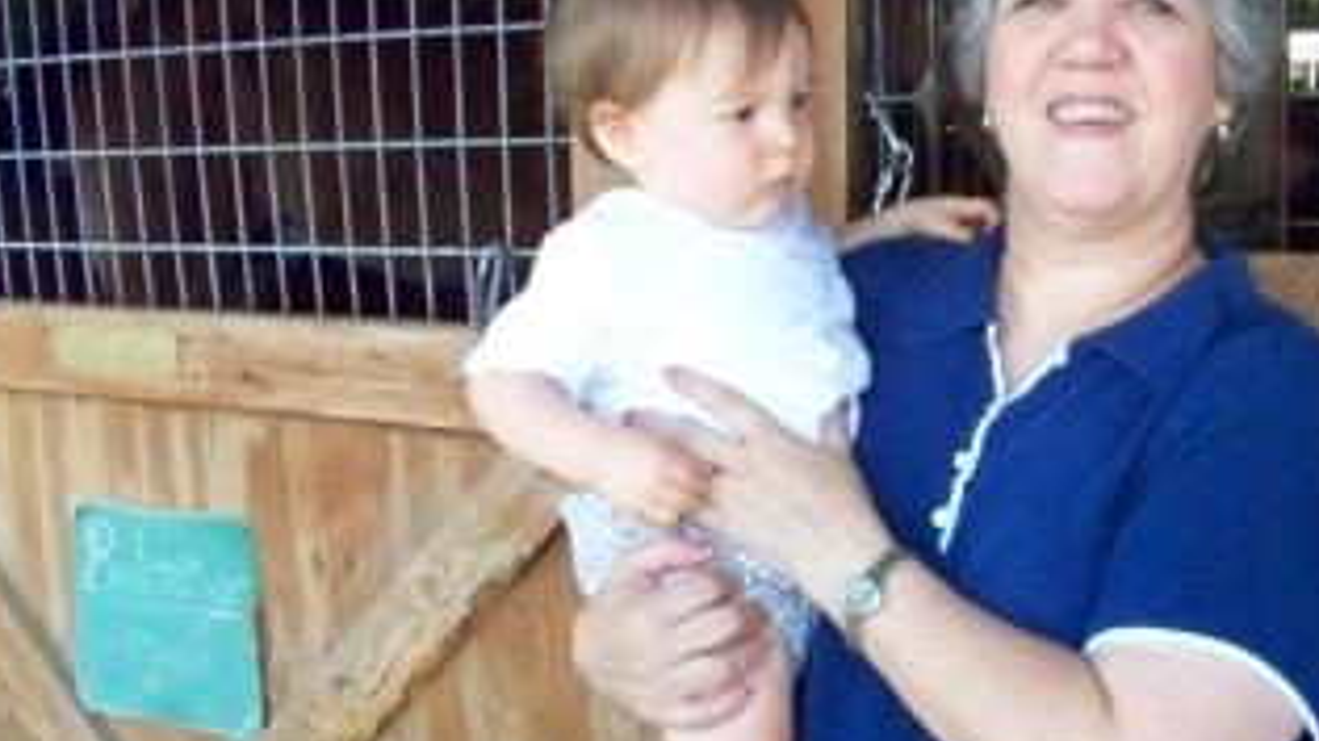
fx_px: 1958
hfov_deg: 37.0
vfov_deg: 21.4
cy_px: 362
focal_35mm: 56
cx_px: 817
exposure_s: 1/250
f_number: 6.3
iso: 800
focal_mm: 5.85
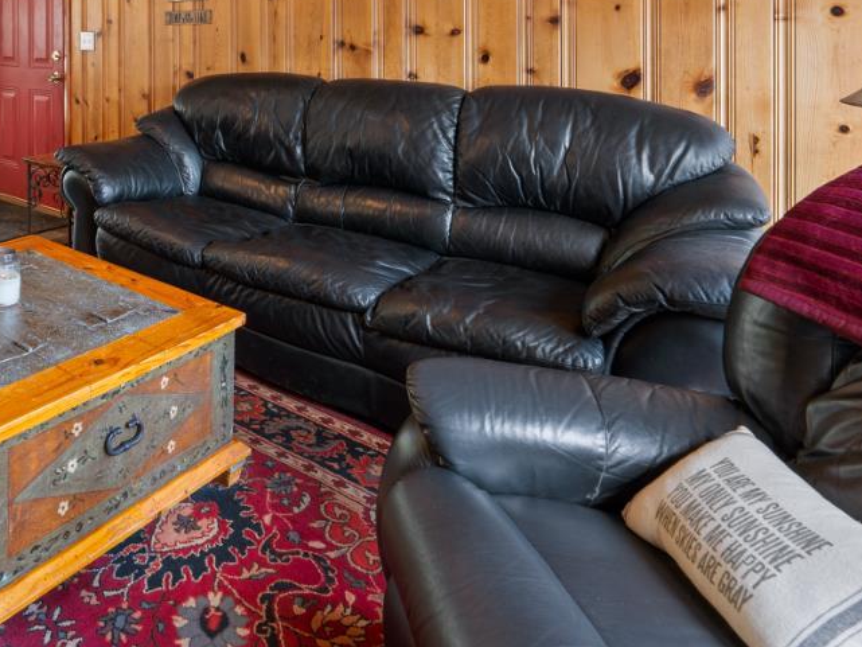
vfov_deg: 44.2
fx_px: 672
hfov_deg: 54.1
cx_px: 40
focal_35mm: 27
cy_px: 8
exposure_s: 1.3
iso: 160
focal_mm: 12
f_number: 8
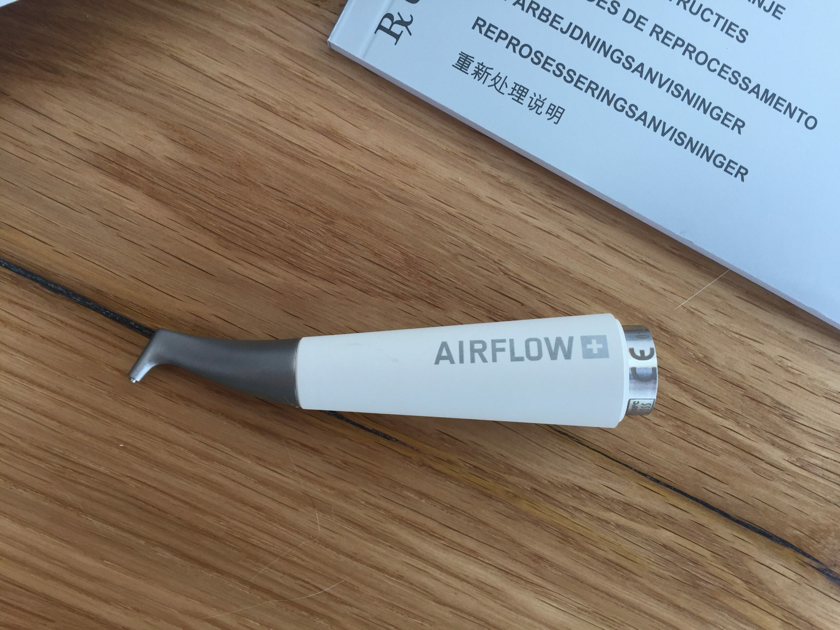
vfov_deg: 48.2
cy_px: 315
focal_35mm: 29
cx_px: 420
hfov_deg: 61.7
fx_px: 704
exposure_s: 1/100
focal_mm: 4.15
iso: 50
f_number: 2.2
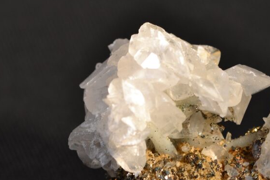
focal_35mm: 235
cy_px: 143
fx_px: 1762
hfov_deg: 8.7
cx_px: 213
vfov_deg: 5.8
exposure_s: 1/10
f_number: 6.3
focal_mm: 85
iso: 100
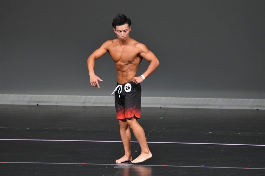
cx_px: 132
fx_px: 2538
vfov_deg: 4.0
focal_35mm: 345
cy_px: 88
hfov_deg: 6.0
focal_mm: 230
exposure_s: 1/400
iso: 4000
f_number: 5.6
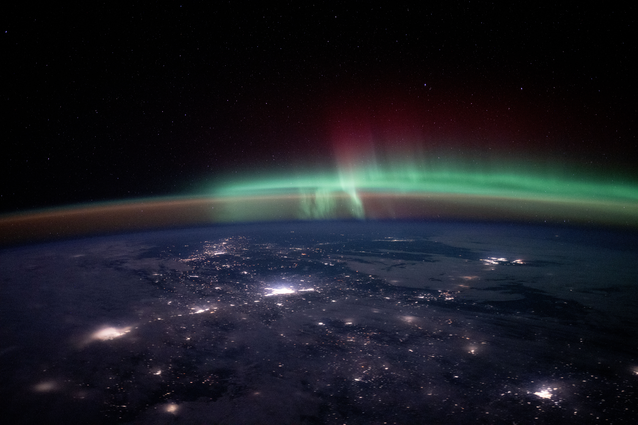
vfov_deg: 27.0
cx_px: 319
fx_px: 886
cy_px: 212
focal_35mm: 50
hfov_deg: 39.6
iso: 10000
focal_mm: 50
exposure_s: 1/4
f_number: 1.2
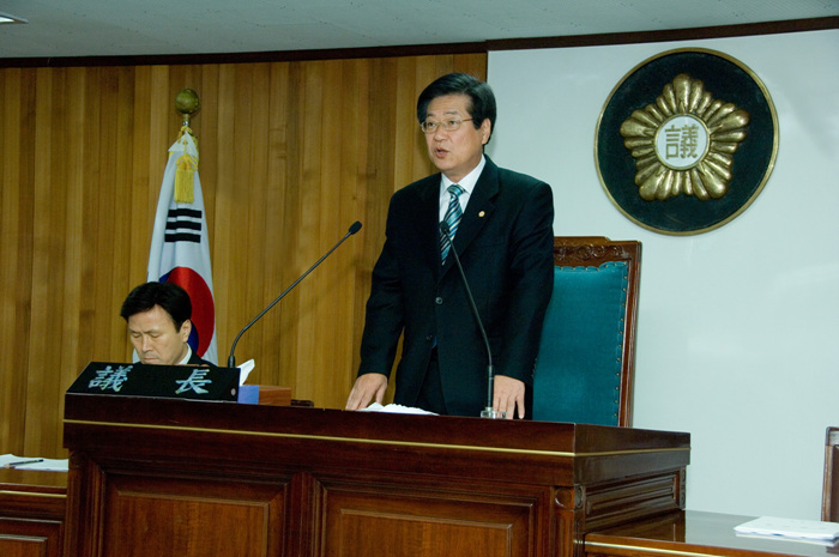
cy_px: 278
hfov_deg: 28.1
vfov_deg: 18.9
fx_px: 1676
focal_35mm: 72
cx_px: 420
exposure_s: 1/125
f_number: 5.6
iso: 400
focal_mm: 48
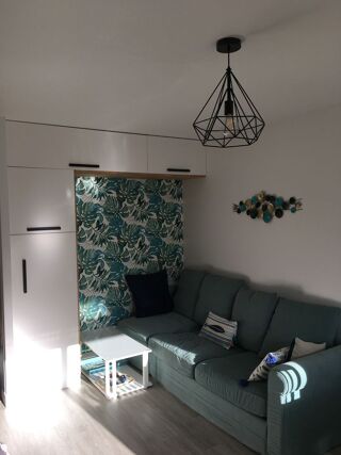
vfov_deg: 61.7
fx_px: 381
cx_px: 170
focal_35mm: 29
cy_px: 228
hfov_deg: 48.2
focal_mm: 4.15
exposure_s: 1/300
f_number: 2.2
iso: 25
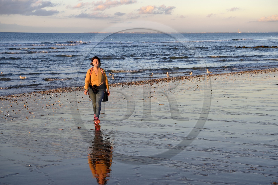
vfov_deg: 20.9
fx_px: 502
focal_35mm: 65
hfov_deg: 31.0
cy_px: 92
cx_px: 139
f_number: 8
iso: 200
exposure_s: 1/200
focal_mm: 65
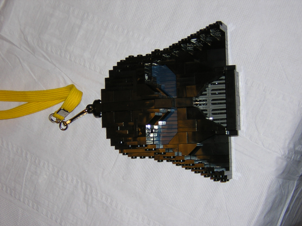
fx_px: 541
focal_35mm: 62
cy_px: 113
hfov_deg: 31.2
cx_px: 151
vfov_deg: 23.7
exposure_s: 1/60.1
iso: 100
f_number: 3.4
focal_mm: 8.1
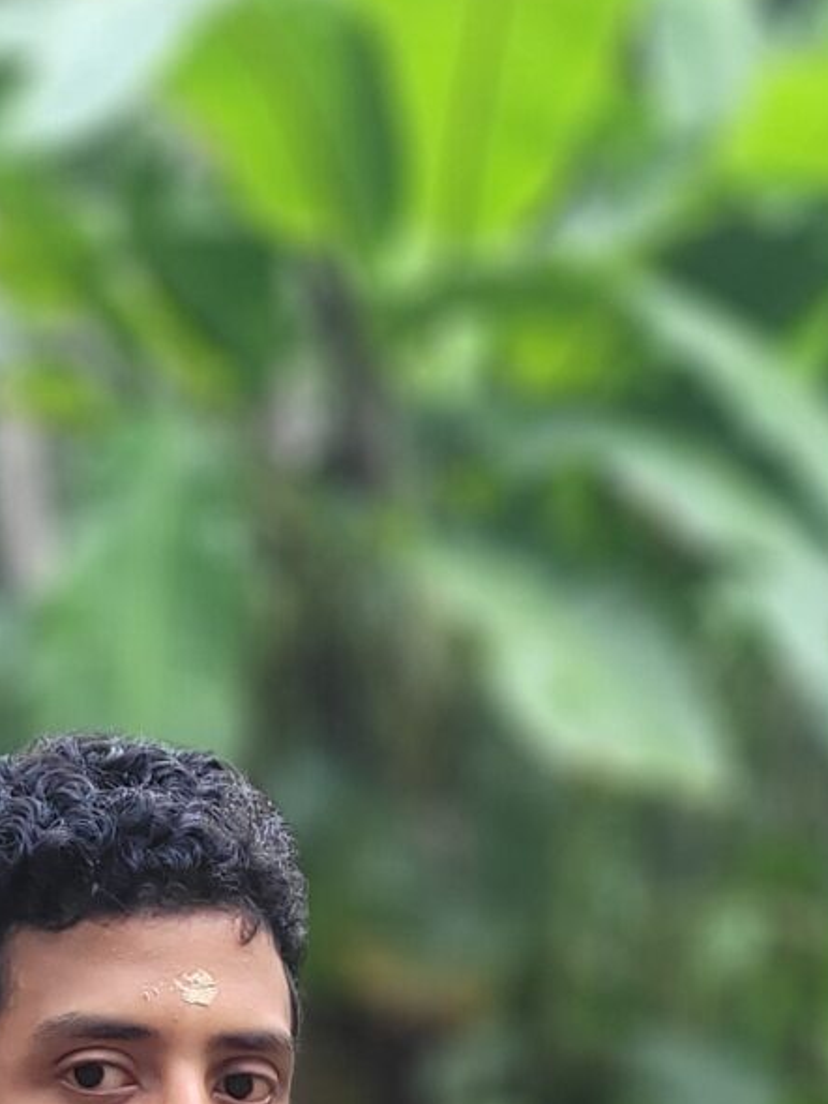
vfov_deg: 14.5
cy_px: 2193
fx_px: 3603
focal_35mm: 113
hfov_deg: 13.1
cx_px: 373
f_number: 1.8
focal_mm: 5.4
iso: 40
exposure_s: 1/235
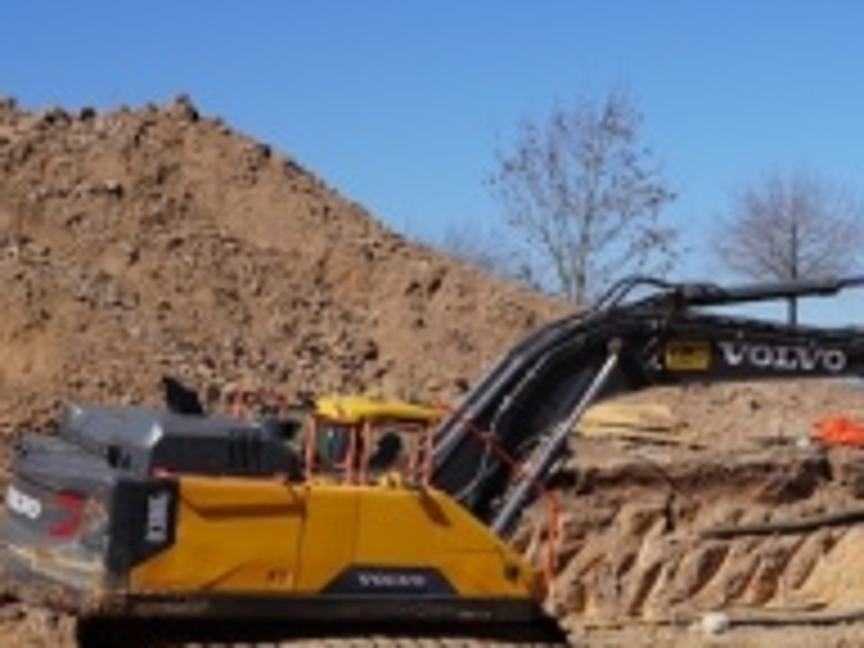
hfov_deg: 20.7
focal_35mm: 86
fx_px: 2147
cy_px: 544
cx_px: 1134
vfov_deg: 17.0
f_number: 10
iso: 100
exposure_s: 1/250
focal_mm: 33
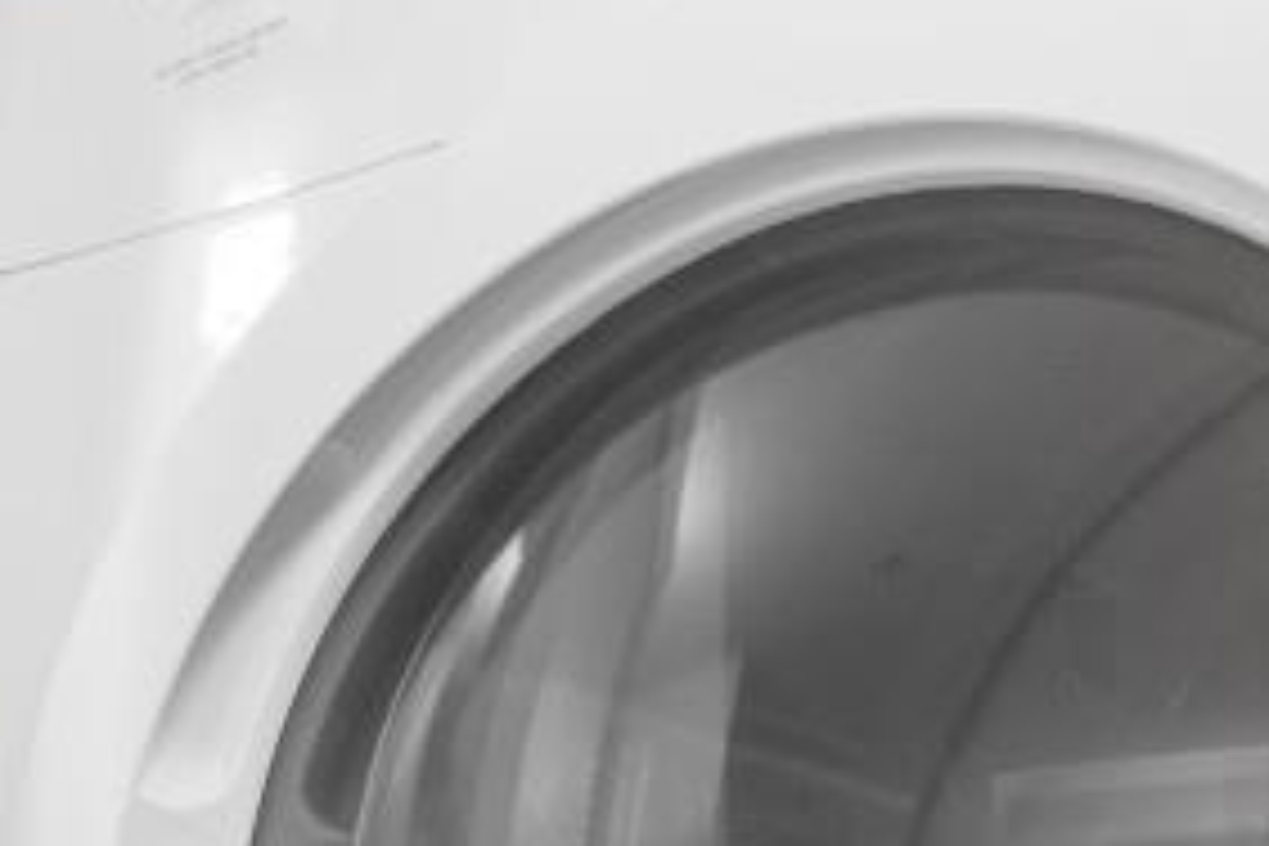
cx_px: -747
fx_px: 3842
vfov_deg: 11.5
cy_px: 1588
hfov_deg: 16.7
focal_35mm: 109
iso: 100
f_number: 4.8
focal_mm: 13
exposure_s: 1/8
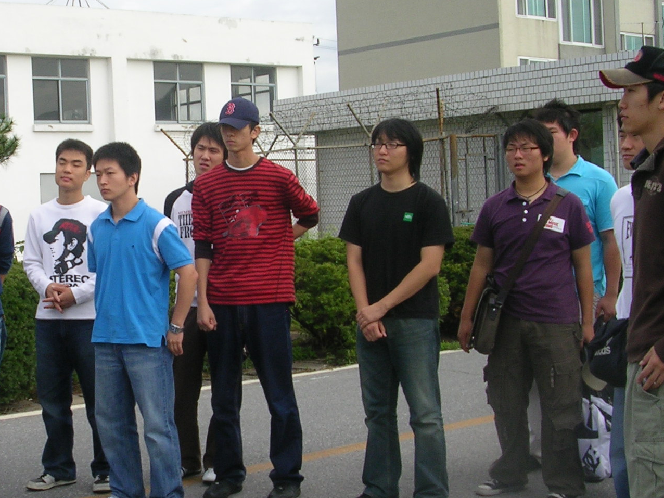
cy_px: 254
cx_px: 143
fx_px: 1170
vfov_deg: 24.0
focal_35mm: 61
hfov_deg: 31.0
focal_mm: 5.8
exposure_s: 1/207
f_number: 5.6
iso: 50
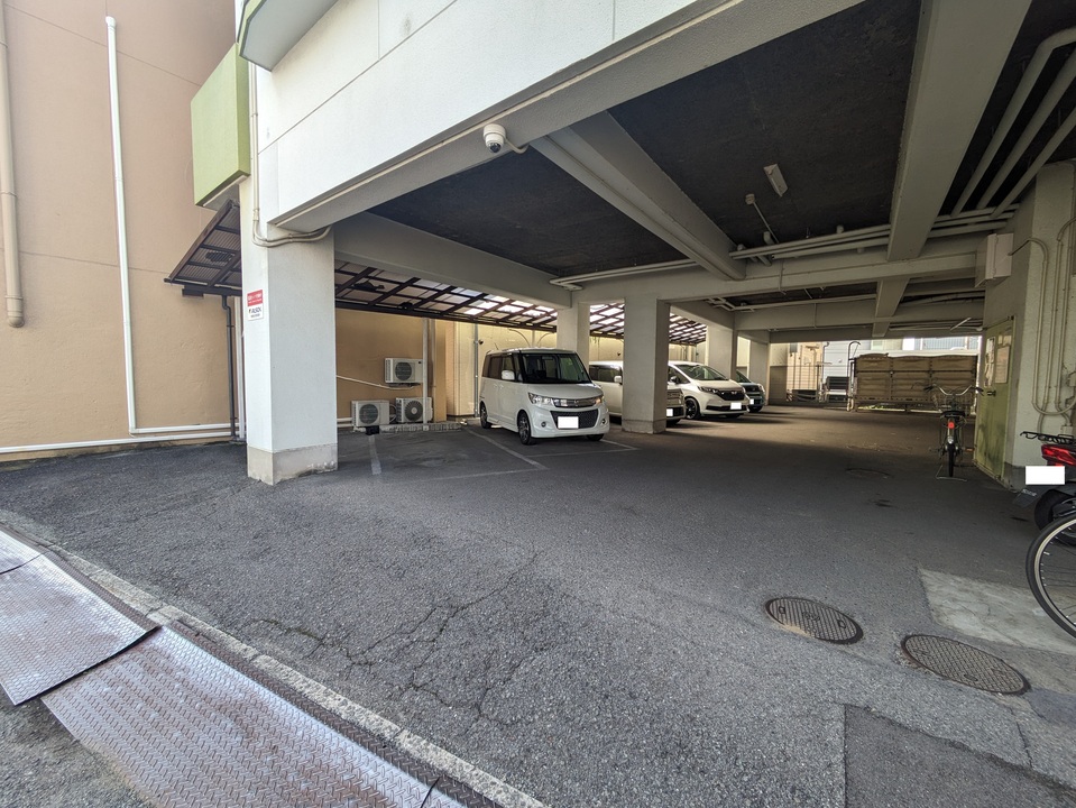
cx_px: 538
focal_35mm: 14
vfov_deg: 85.7
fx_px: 435
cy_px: 404
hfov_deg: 102.0
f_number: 2.2
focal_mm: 1.83
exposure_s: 1/262
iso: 44
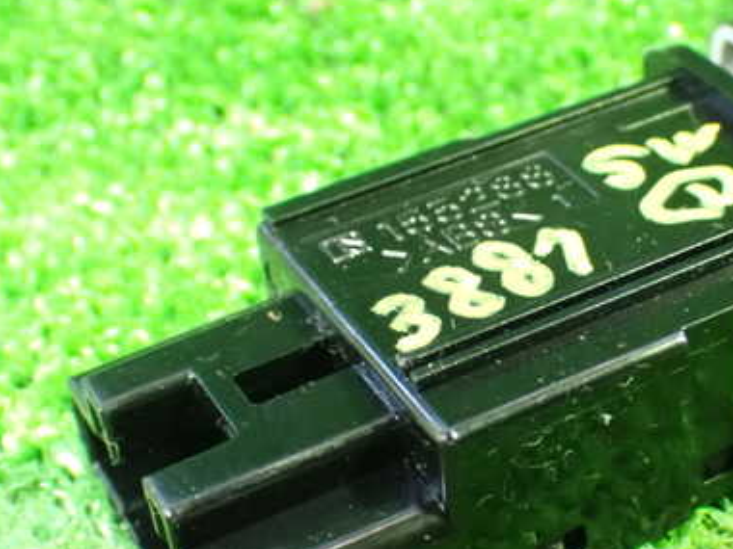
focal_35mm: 79
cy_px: 316
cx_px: 527
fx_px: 1673
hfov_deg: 24.5
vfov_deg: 18.7
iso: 1600
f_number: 3.2
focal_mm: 9.01
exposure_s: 1/13
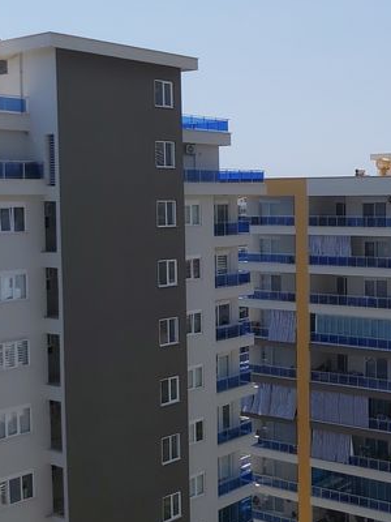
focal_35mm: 52
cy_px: 221
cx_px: 489
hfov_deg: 24.9
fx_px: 783
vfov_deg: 36.7
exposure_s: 1/4225
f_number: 1.7
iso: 64
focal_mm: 3.92
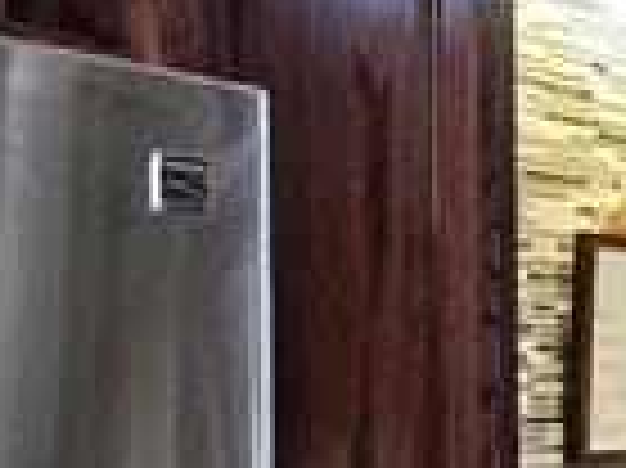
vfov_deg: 20.3
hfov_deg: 22.5
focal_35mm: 72
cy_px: 342
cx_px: 923
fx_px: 1301
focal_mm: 2.2
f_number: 2.2
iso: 400
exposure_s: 1/60
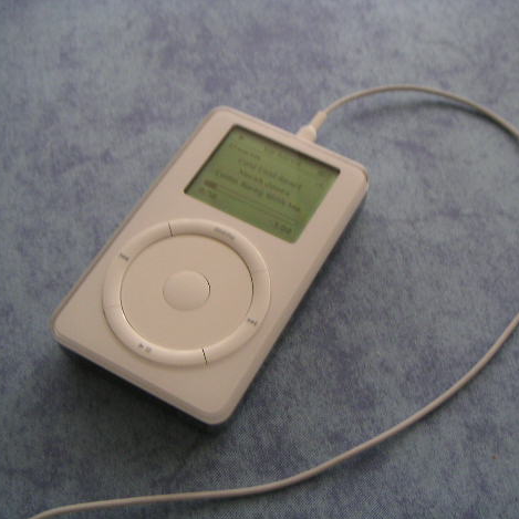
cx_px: 273
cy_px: 264
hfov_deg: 36.1
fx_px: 797
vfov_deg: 36.1
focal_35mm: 47
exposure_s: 1/6
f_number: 2.8
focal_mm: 6.1
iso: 100
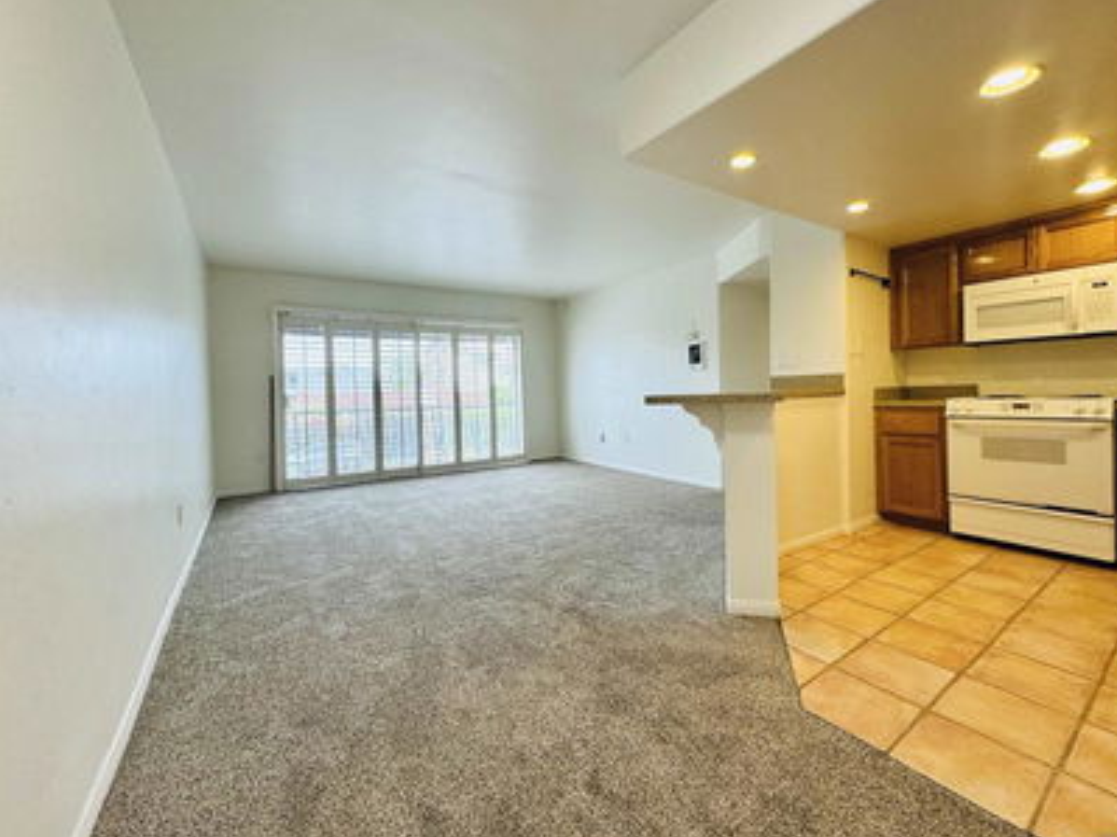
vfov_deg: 81.7
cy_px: 398
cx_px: 592
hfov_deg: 98.1
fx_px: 484
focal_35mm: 15
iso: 100
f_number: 2.2
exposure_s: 1/120
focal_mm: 2.22
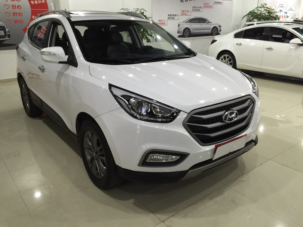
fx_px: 254
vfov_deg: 48.2
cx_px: 152
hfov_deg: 61.7
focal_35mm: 29
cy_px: 114
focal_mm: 4.15
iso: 80
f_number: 2.2
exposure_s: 1/15
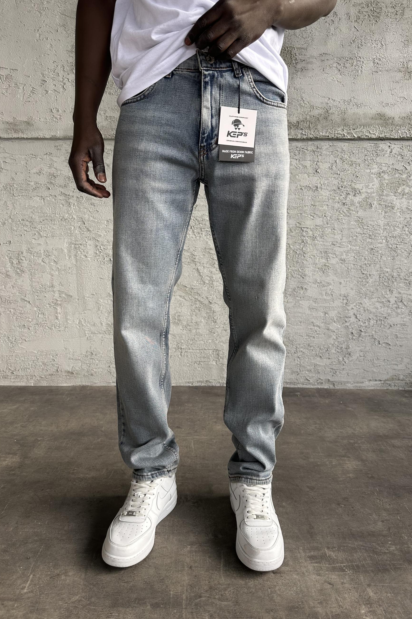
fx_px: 464
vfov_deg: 67.3
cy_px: 293
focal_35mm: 27
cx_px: 202
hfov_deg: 47.9
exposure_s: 1/364
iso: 80
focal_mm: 6.86
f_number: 1.78
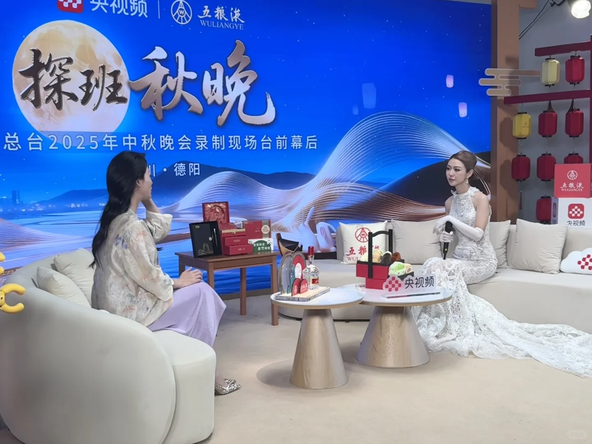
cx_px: 296
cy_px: 222
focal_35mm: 24
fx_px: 410
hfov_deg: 71.6
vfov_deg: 56.8
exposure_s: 1/121
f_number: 1.78
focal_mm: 6.76
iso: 125
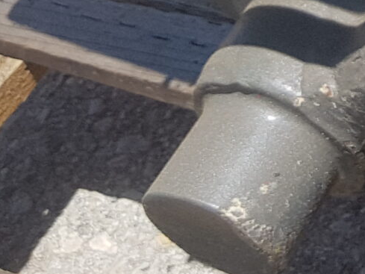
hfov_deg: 12.1
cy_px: -288
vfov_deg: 10.0
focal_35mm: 136
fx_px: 1434
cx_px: 834
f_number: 1.7
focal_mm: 4.2
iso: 40
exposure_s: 1/1836
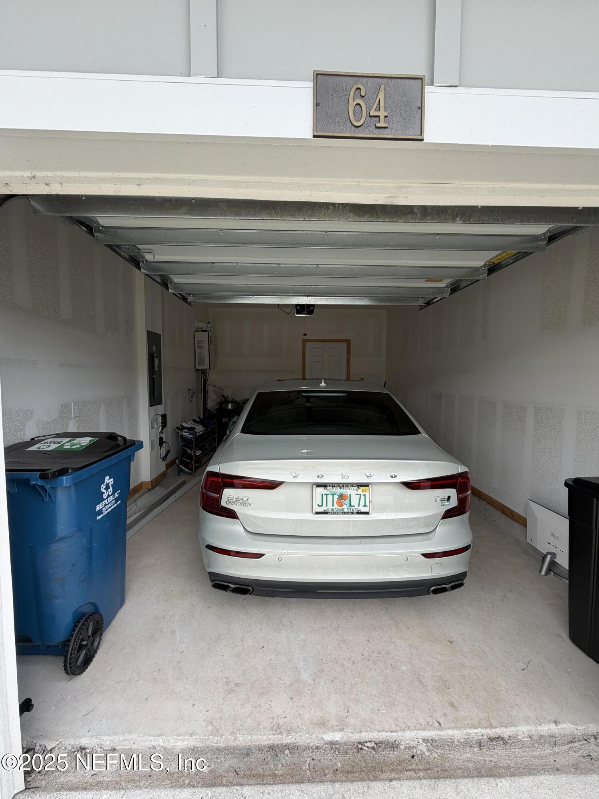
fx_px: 323
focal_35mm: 14
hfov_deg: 85.7
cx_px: 300
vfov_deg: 102.1
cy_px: 400
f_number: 2.2
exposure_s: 1/451
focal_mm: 2.22
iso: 64
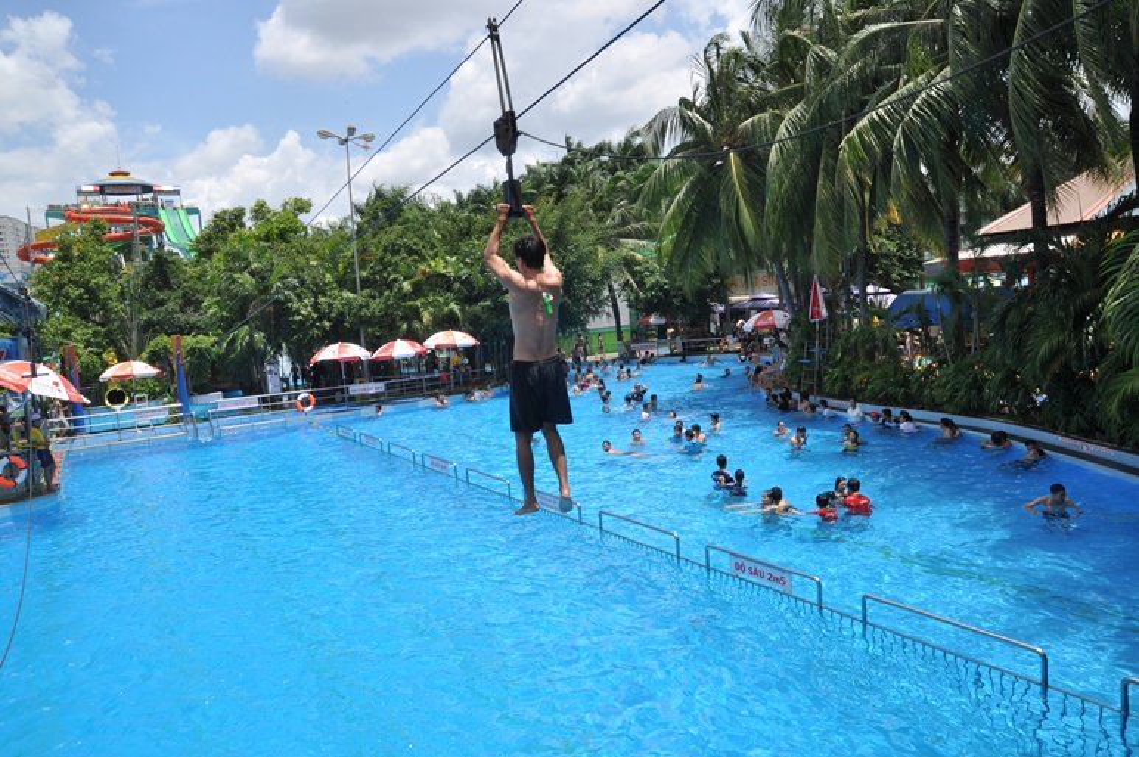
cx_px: 570
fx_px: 806
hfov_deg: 70.5
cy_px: 378
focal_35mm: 26
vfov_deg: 50.3
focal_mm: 17
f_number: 14
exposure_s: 1/160
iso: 200
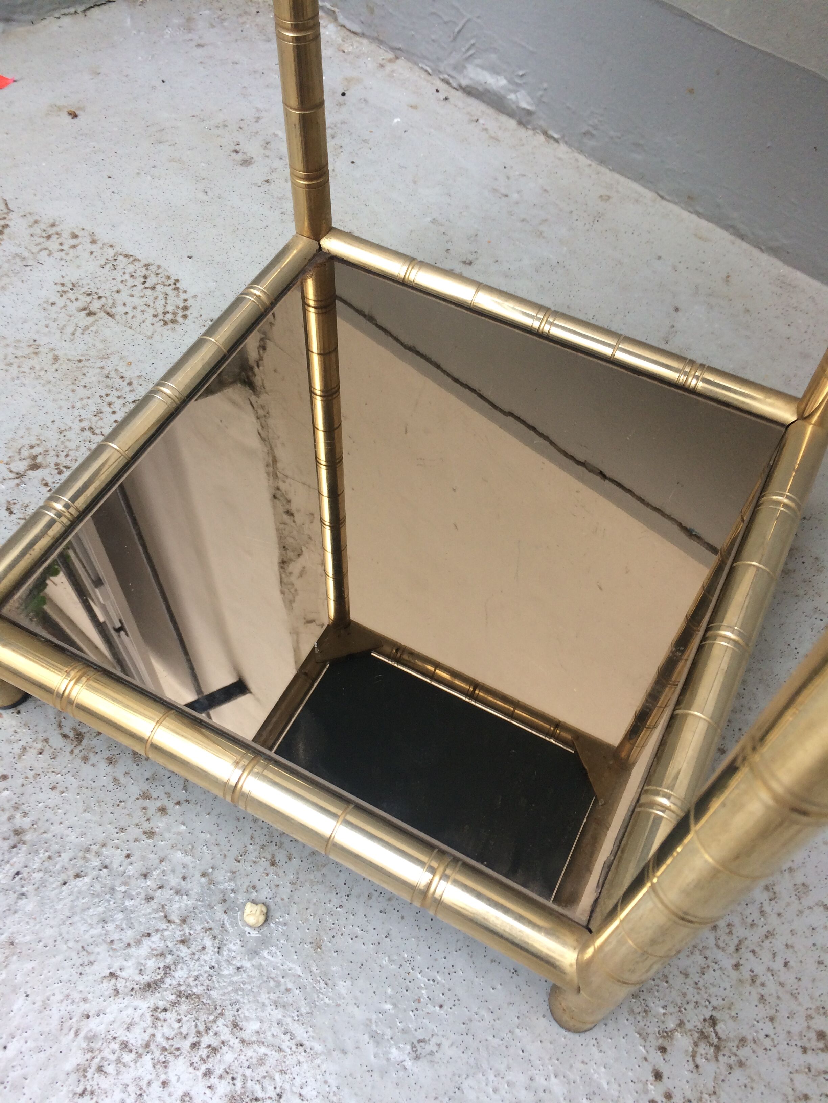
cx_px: 414
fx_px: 925
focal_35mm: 29
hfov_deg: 48.2
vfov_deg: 61.7
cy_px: 552
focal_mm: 4.15
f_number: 2.2
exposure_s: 1/100
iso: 64
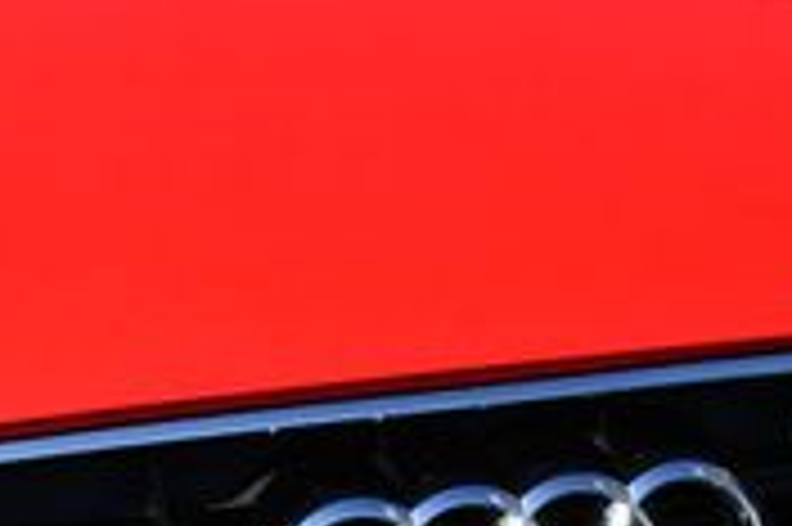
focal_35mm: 204
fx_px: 4484
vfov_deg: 6.7
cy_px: 580
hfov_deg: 10.1
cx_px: 486
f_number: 8
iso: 100
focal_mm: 28
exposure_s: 1/250
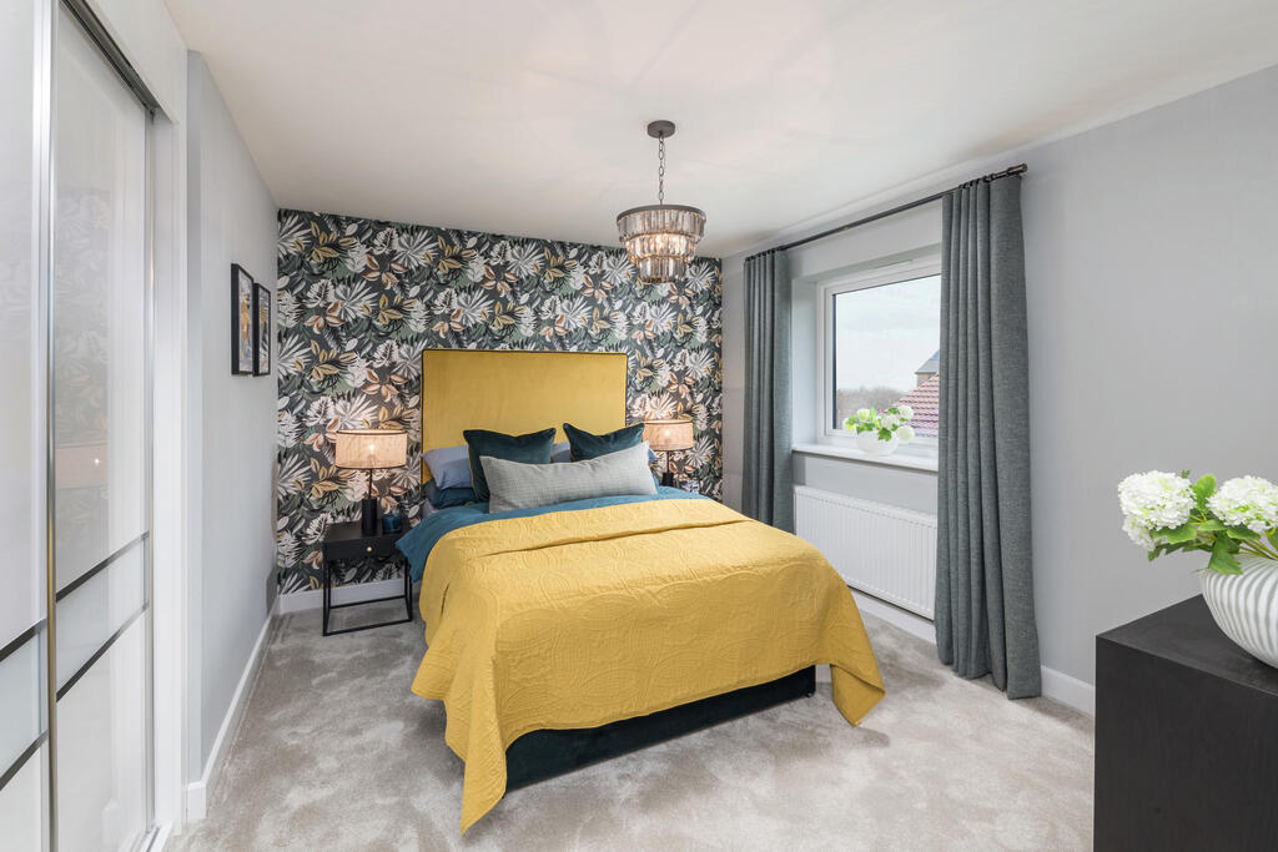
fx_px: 533
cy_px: 426
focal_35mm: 15
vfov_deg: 77.3
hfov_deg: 100.4
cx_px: 639
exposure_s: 1.3
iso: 200
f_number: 13
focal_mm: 15
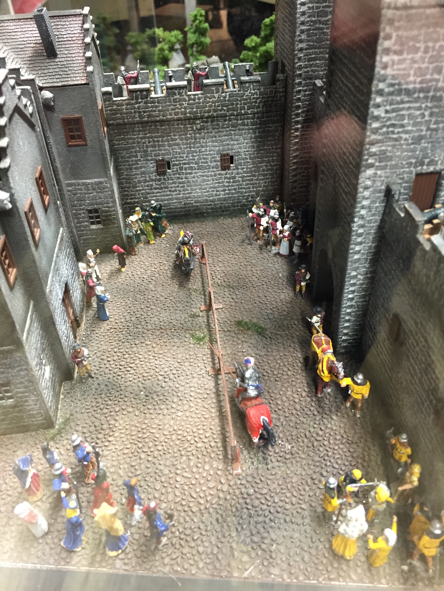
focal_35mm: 29
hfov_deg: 48.2
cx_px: 222
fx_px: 496
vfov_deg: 61.7
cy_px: 296
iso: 160
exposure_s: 1/30
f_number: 2.2
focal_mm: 4.15
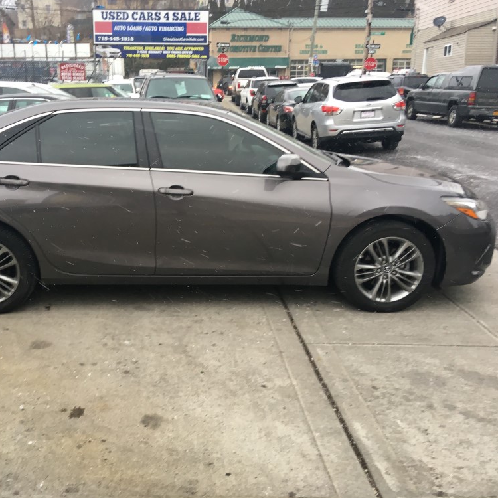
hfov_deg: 46.6
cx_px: 172
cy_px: 250
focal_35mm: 35
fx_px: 570
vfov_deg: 47.2
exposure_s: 1/30
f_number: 2.2
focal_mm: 4.15
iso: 25
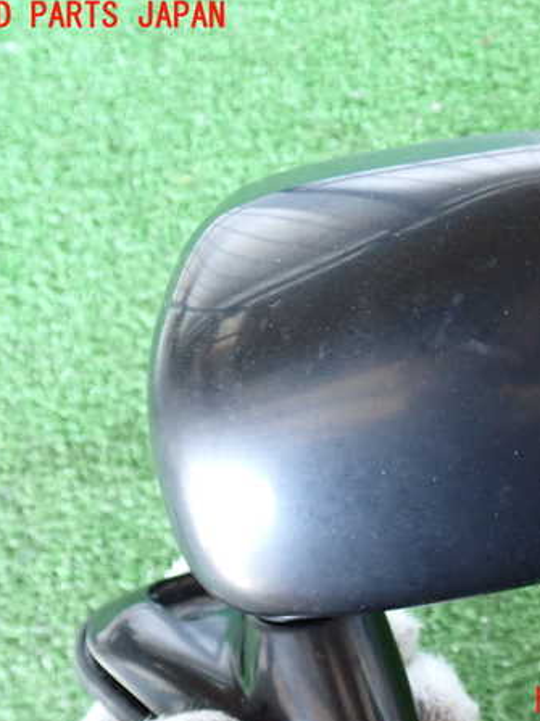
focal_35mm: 43
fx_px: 895
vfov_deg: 43.9
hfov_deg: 32.8
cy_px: 360
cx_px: 416
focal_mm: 5.79
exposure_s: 1/30
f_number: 2.4
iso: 800
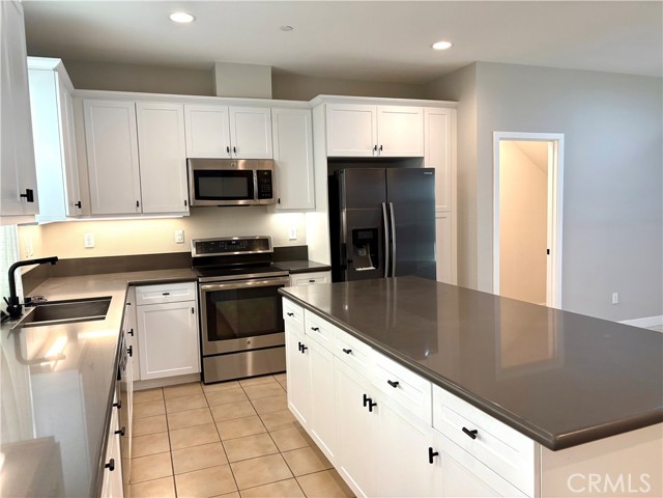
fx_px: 498
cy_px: 249
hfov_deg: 67.3
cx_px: 332
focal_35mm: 26
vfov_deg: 53.1
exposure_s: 1/120
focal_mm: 5.96
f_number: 1.6
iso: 125
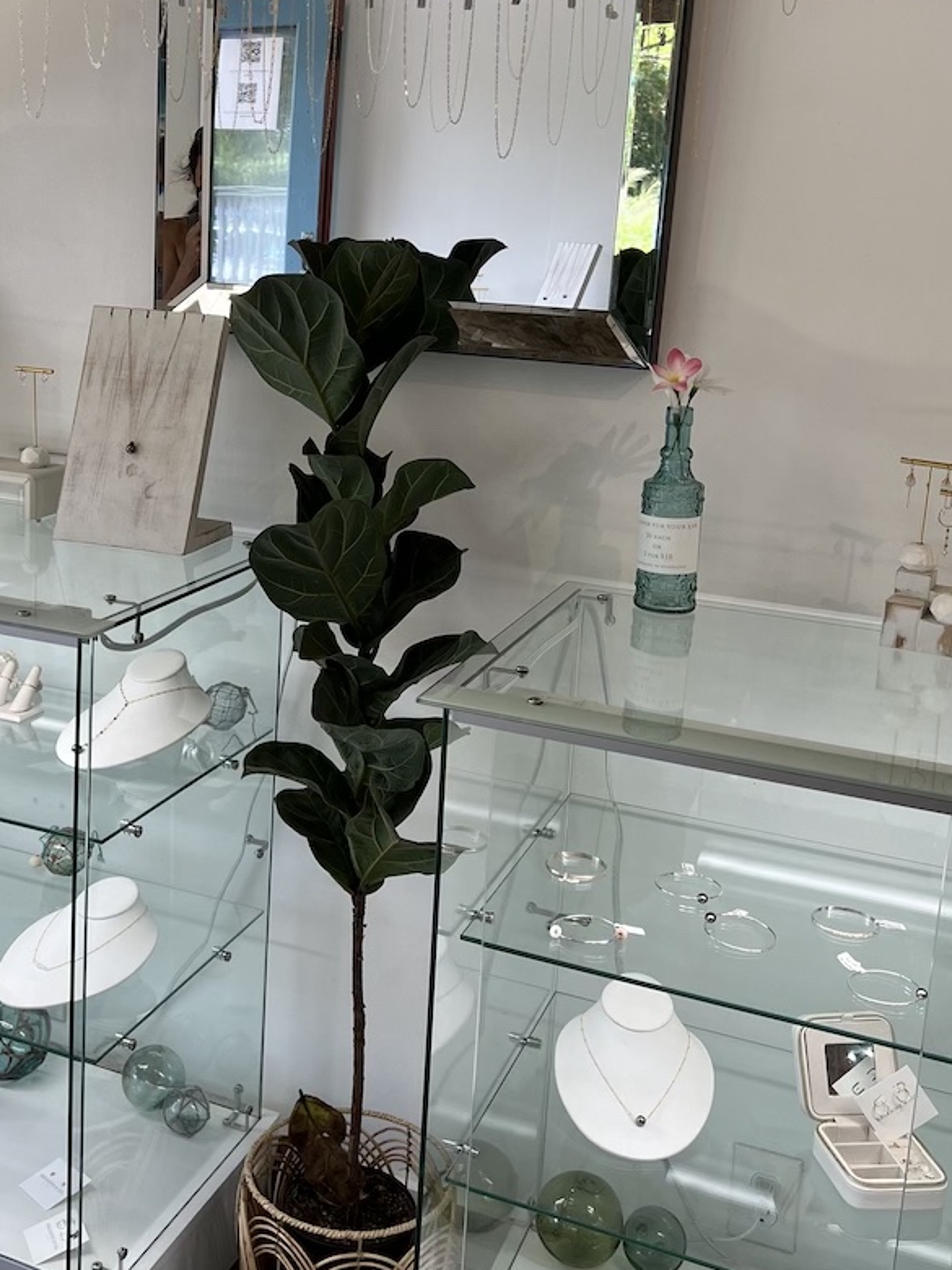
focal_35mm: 40
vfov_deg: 46.6
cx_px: 314
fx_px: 1467
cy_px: 513
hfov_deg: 35.6
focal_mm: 5.7
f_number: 1.5
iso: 50
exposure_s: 1/359
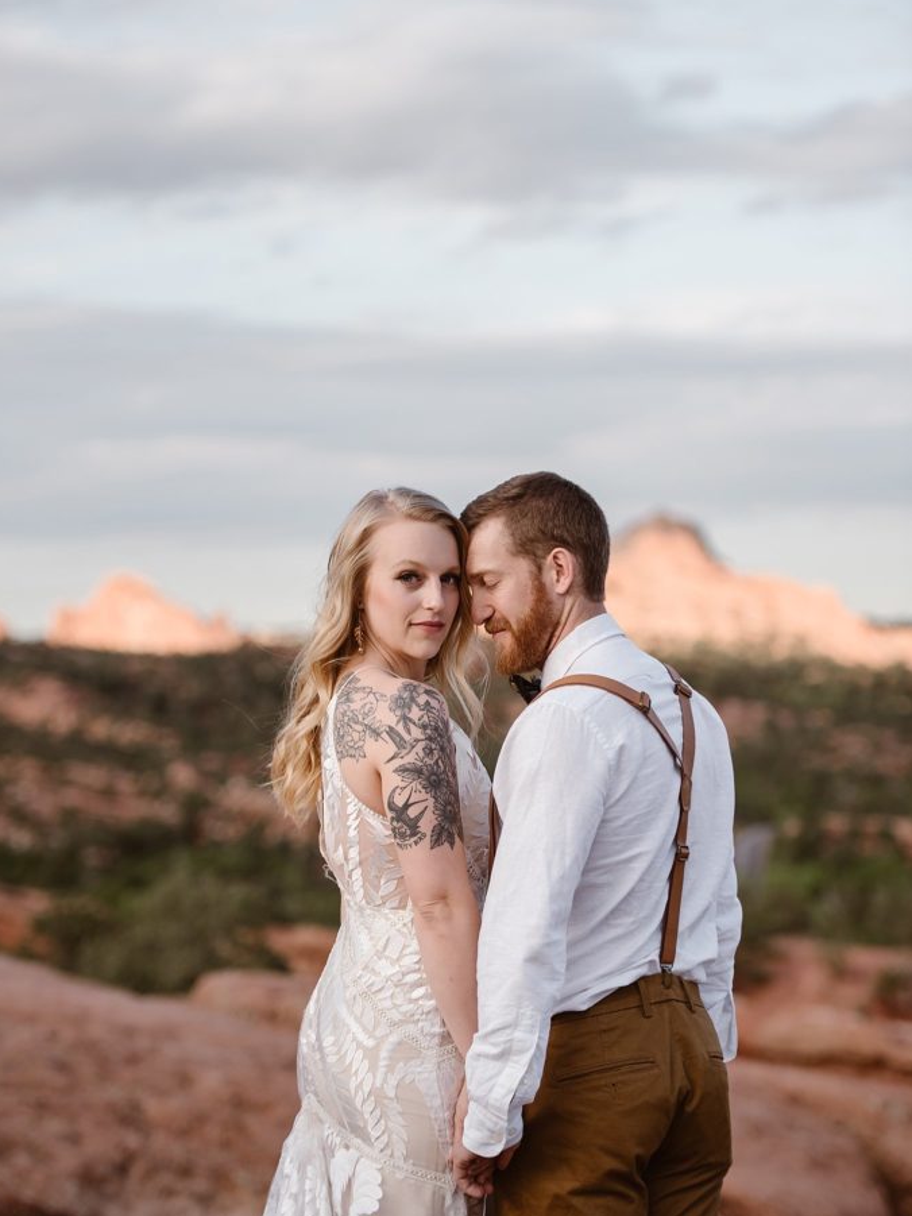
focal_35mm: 94
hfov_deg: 15.7
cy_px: 619
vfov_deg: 20.9
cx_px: 453
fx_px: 3301
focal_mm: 86
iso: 200
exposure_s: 1/800
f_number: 2.8
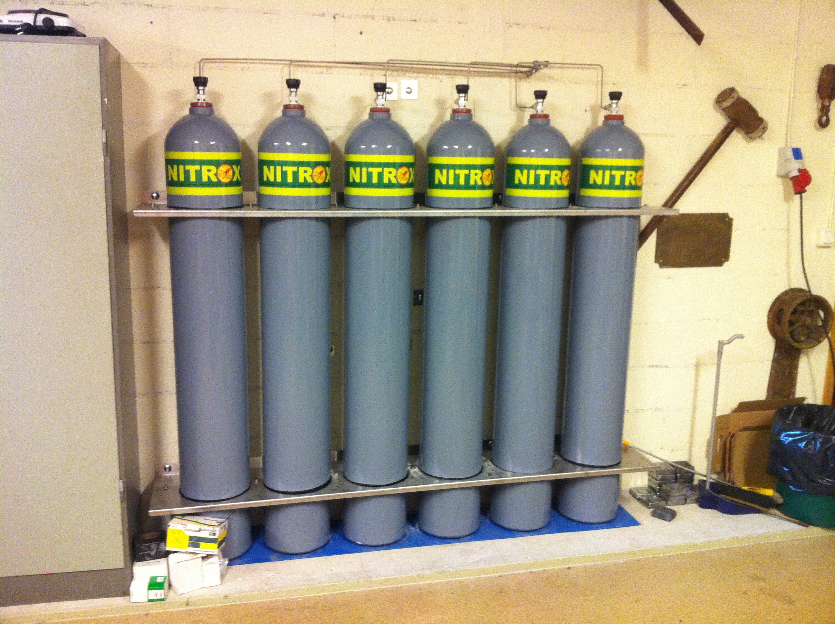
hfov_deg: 52.7
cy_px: 312
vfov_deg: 40.6
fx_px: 843
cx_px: 418
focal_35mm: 35
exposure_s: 1/15
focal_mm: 3.85
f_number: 2.8
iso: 200
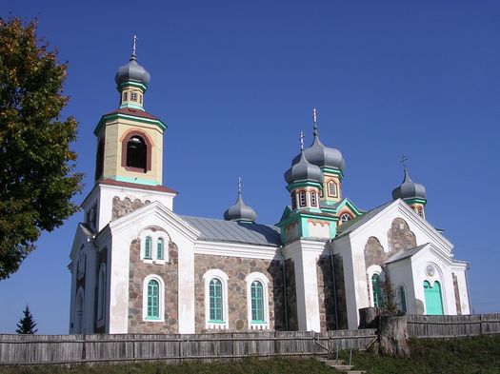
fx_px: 549
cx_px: 250
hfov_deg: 49.0
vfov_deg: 37.7
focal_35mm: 38
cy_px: 187
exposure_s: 1/549
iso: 100
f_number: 5.6
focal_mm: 5.8
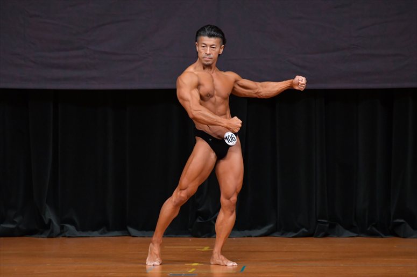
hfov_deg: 6.9
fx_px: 3473
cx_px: 208
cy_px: 138
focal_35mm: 300
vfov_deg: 4.6
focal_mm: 200
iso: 4000
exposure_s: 1/400
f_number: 5.6
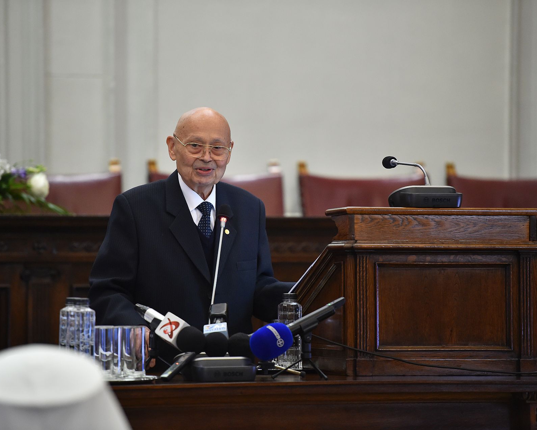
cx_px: 243
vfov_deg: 6.8
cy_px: 215
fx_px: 3592
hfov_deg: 8.6
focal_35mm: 226
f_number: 2.8
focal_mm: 200
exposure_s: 1/125
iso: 4000
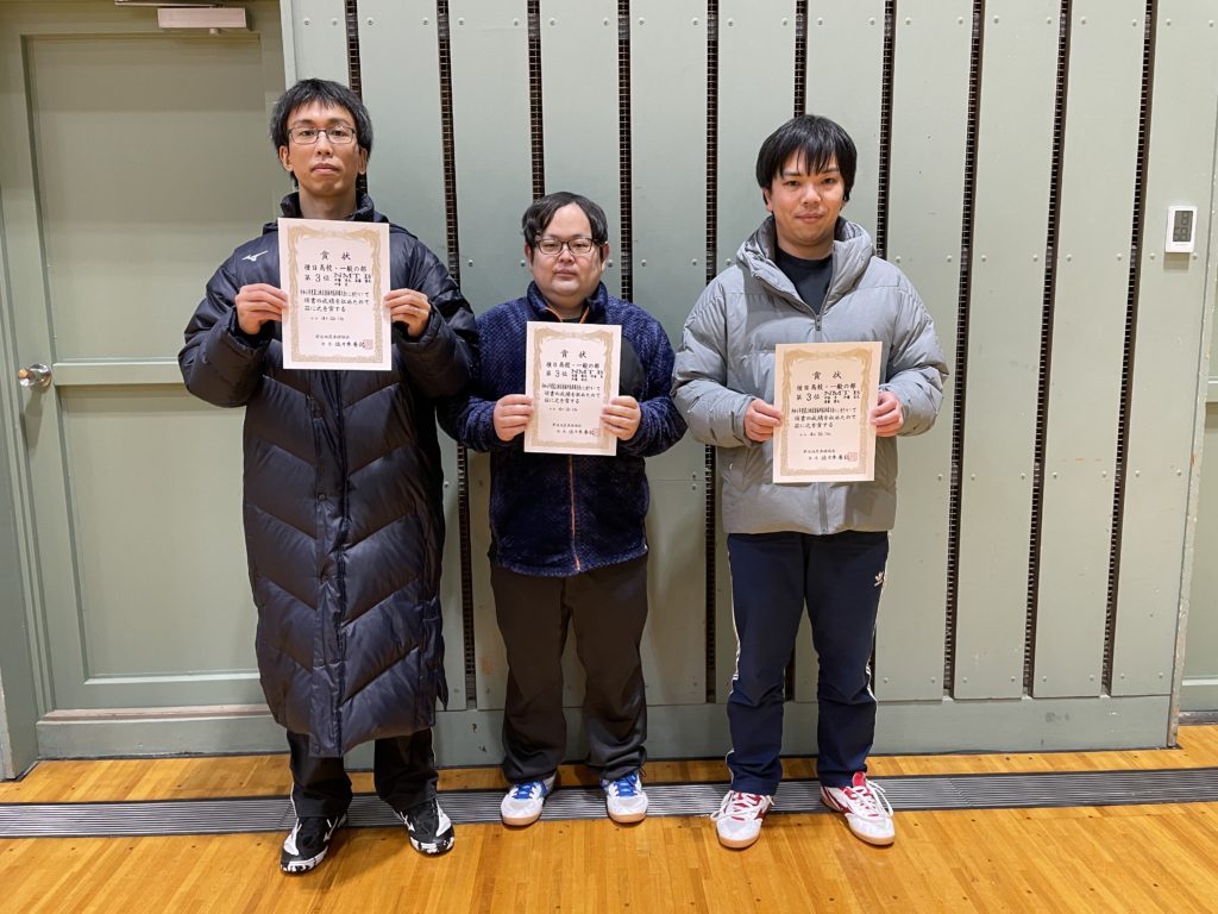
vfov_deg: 53.1
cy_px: 457
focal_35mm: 26
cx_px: 609
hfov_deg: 67.3
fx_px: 915
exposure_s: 1/50
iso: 160
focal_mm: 4.2
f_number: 1.6
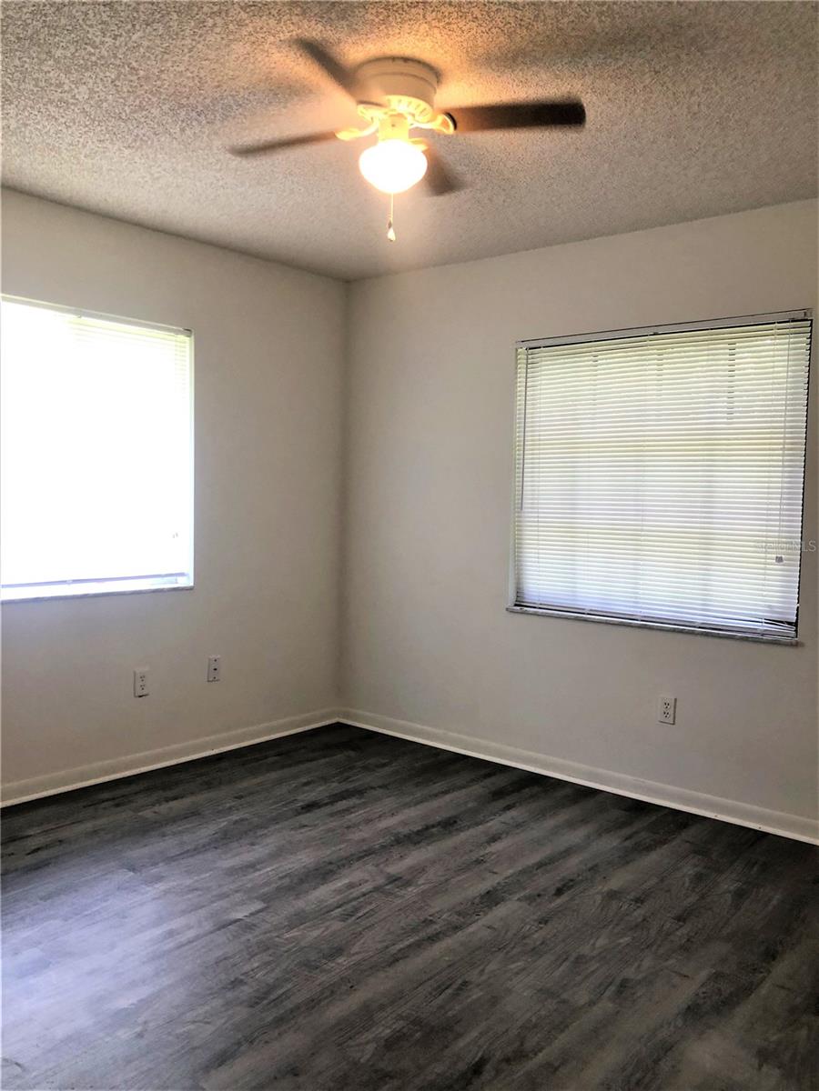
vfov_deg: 63.4
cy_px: 546
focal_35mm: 28
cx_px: 410
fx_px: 883
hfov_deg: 49.7
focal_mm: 3.99
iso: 40
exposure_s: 1/30
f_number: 1.8
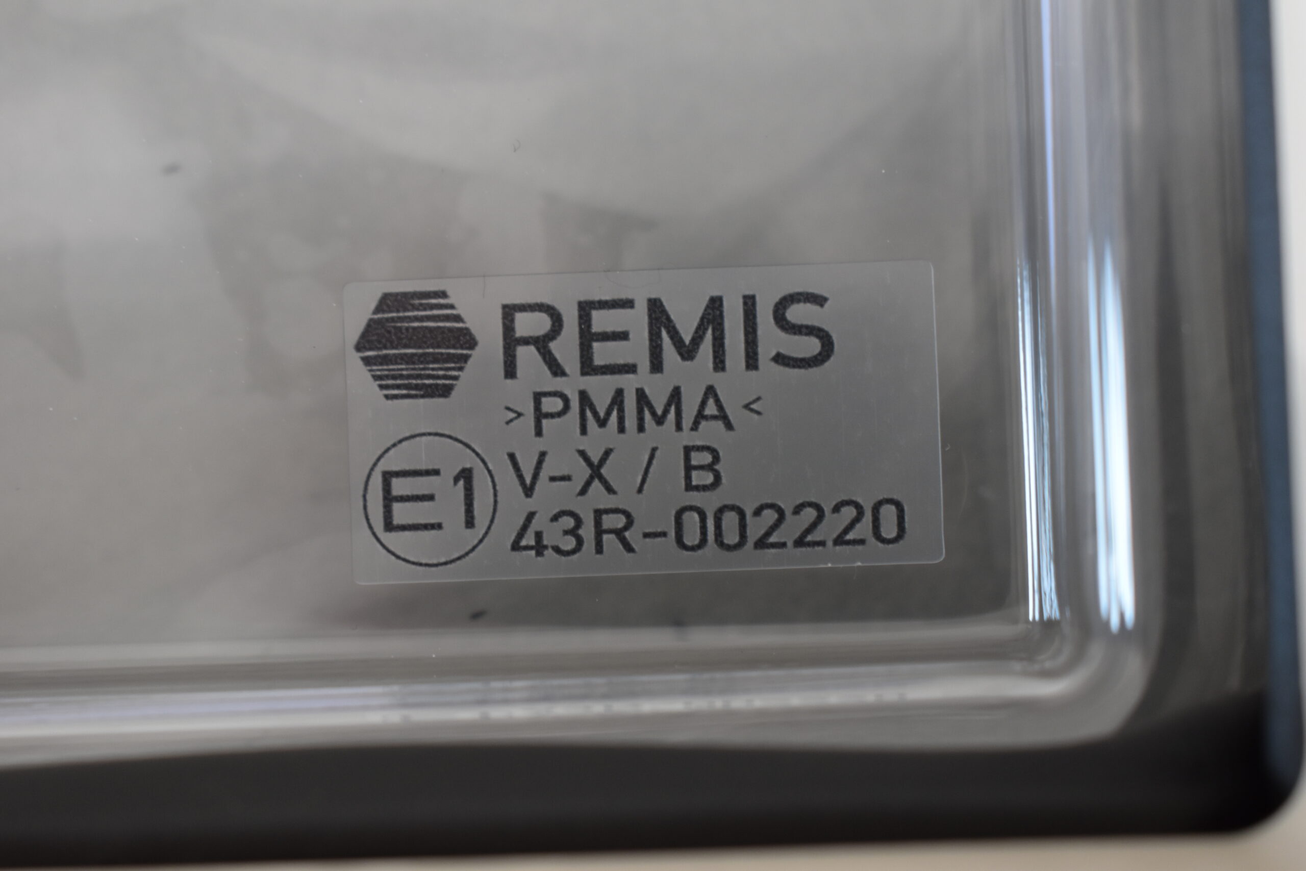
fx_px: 2612
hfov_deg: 28.1
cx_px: 653
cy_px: 436
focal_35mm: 72
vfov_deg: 18.9
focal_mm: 48
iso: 720
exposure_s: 1/60
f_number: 5.6
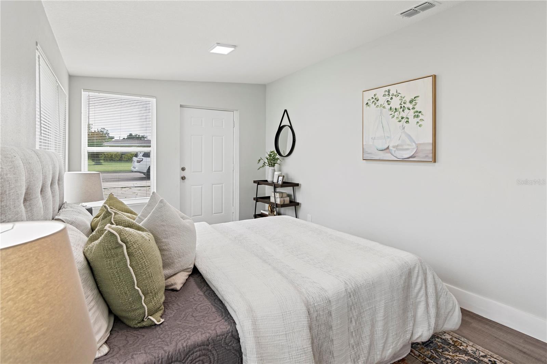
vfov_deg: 72.0
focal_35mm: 16
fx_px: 251
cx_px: 274
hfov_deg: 95.0
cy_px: 182
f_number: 8
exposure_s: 1/5
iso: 200
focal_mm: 11
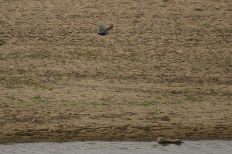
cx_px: 95
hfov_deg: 3.2
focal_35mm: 638
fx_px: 4104
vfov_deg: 2.1
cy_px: 51
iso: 200
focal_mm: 300
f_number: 5.6
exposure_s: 1/800
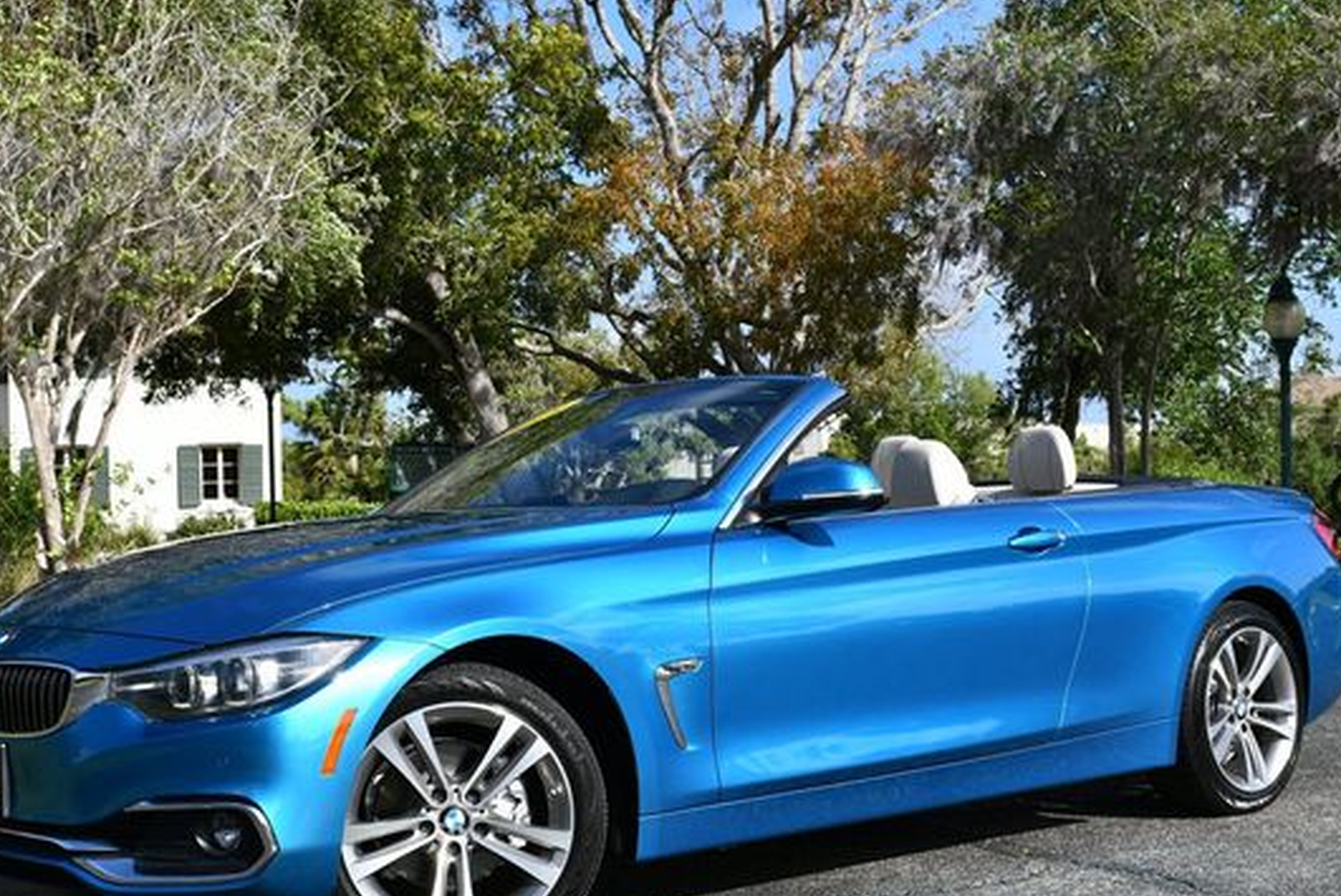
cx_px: 629
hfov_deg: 37.5
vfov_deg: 25.5
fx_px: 1976
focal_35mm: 53
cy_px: 500
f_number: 8
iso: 100
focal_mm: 22
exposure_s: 1/250
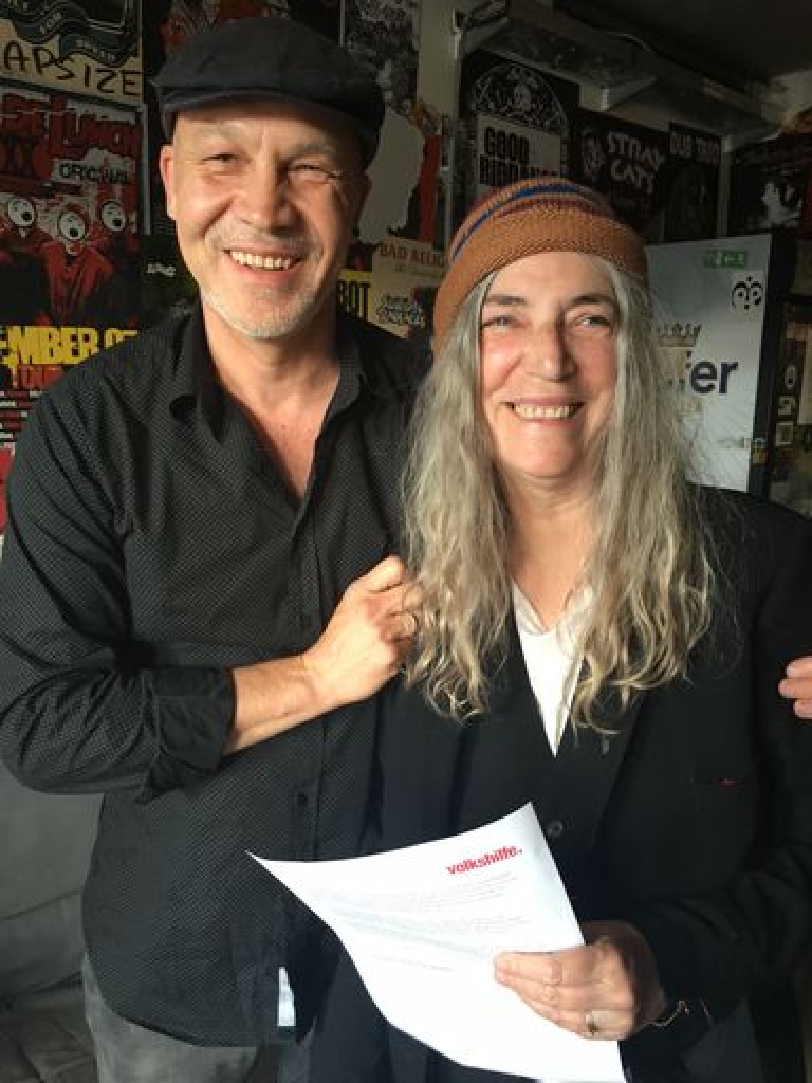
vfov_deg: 61.7
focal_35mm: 29
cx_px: 406
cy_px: 542
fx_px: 907
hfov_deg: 48.2
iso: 100
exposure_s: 1/33
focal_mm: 4.15
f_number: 2.2
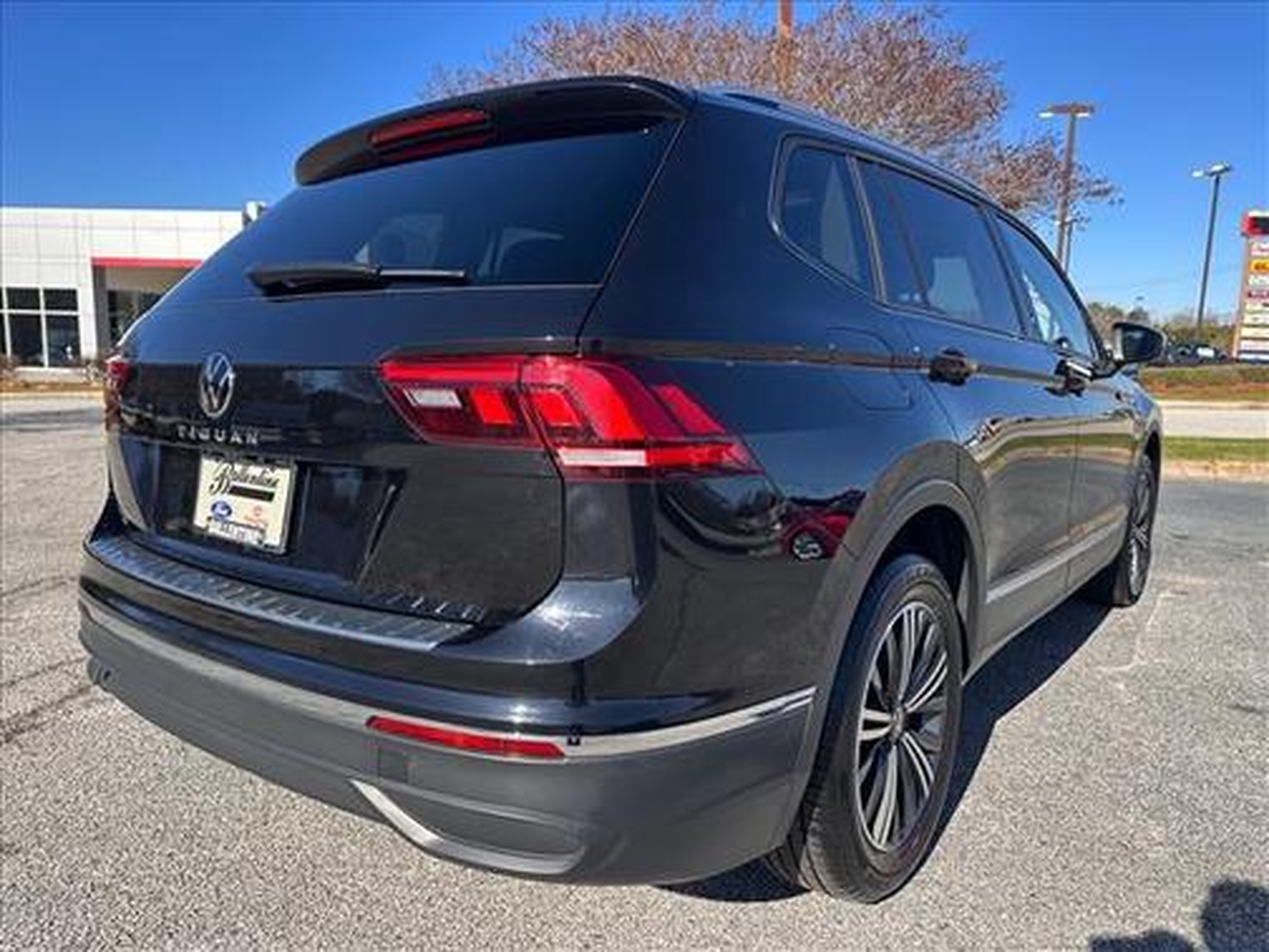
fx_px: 880
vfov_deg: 56.8
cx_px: 634
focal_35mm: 24
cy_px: 476
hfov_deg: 71.6
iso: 80
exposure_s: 1/1949
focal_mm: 6.86
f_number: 1.78
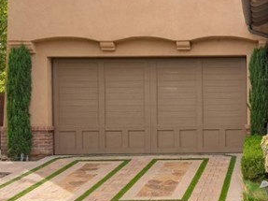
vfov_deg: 20.4
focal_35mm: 72
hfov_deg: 25.7
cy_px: 113
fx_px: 557
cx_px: 268
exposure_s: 1/320
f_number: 5.6
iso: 100
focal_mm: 21
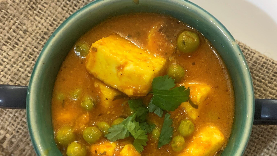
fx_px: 345
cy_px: 110
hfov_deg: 43.0
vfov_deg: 25.2
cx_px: 188
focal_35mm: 47
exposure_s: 1/50
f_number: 1.8
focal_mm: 4.25
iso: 250
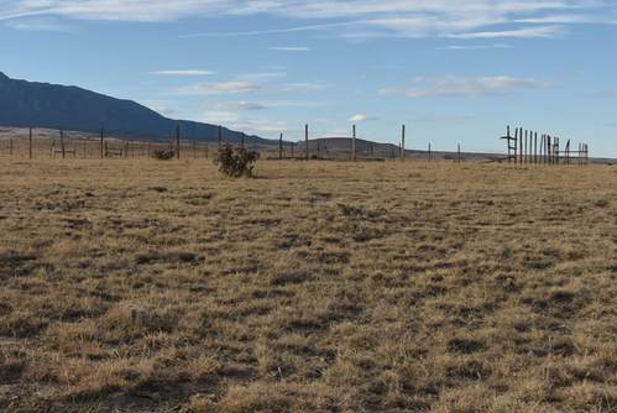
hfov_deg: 23.7
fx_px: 1321
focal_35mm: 77
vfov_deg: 17.7
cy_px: 135
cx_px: -148
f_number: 8
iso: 110
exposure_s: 1/250
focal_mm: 20
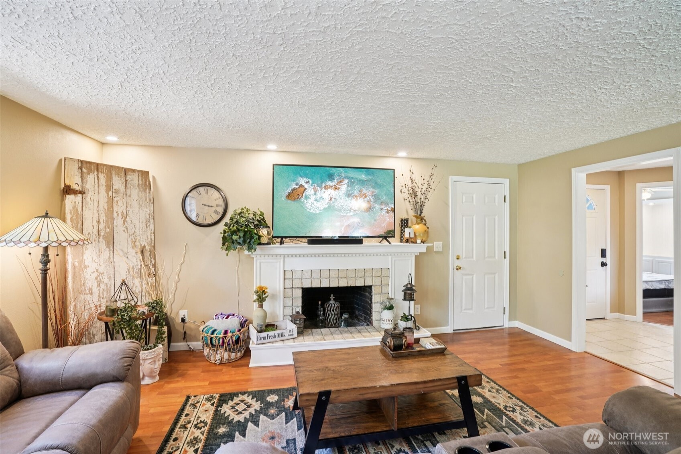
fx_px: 303
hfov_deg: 96.7
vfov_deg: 73.7
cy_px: 227
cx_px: 340
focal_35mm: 16
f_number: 8
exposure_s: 1/4
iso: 400
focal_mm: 16
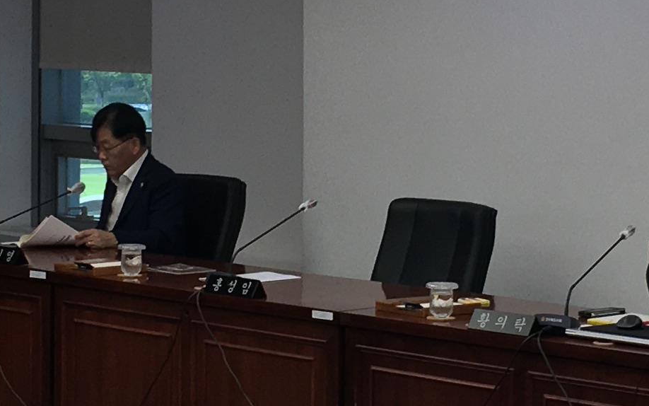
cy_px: 157
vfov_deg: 9.7
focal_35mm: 135
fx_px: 2388
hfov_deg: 15.5
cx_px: 346
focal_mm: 4.15
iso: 32
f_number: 2.2
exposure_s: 1/120
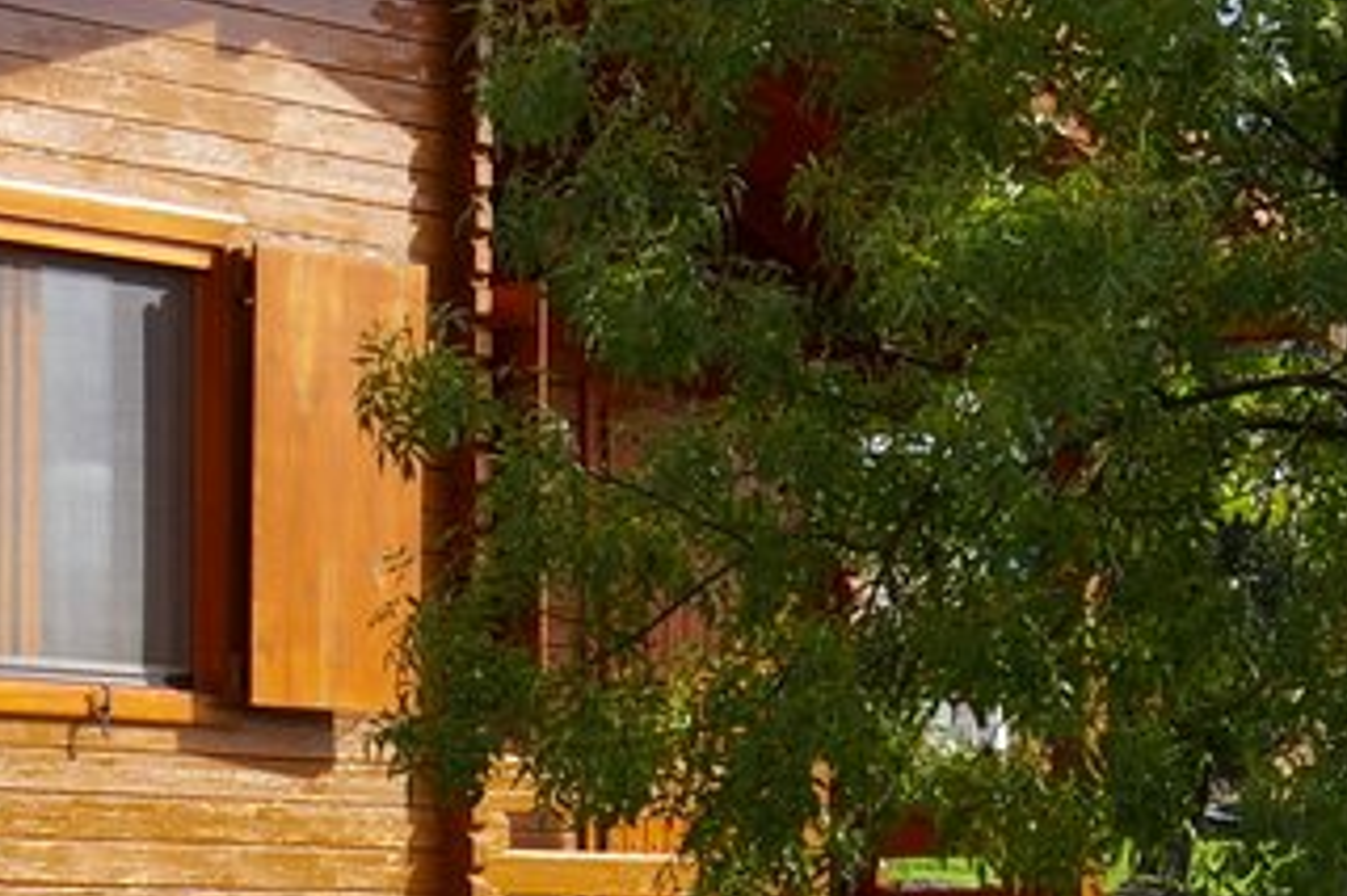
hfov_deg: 13.7
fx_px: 5609
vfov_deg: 9.1
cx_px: 652
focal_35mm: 150
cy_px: 846
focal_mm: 40
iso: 200
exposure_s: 1/250
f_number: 9.5
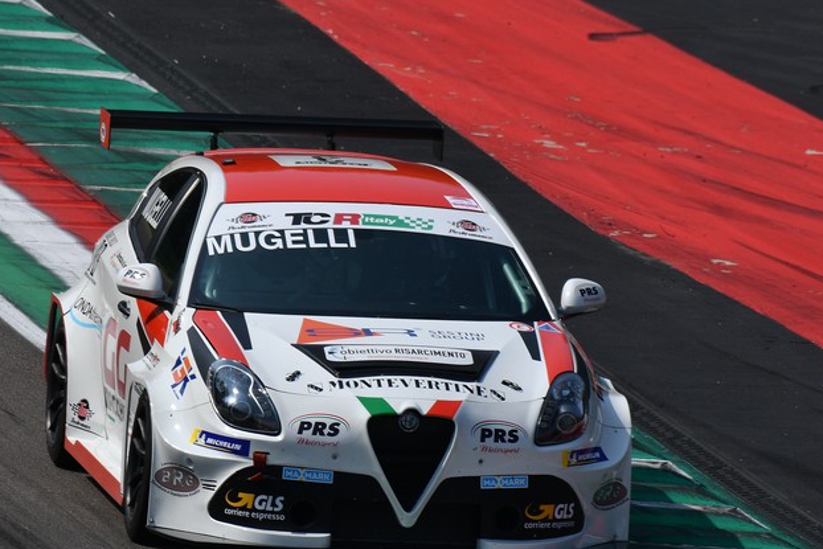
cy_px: 232
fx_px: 28215
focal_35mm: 1234
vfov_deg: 1.1
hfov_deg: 1.7
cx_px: 345
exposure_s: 1/1600
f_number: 9
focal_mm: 500
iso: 320
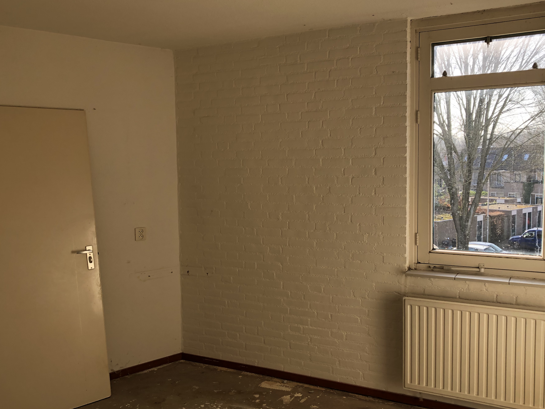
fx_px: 504
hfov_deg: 56.7
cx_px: 298
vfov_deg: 44.2
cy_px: 211
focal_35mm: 32
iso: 20
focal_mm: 3.99
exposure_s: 1/219
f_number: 1.8
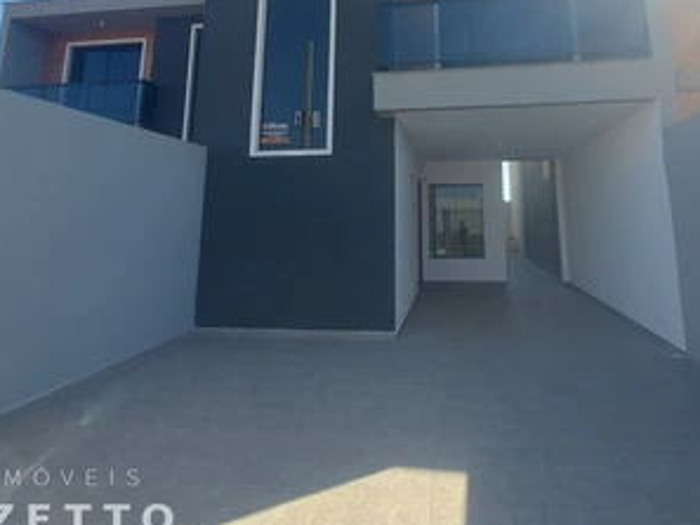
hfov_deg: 78.3
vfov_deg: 60.3
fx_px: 425
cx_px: 408
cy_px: 137
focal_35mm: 21
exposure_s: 1/544
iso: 50
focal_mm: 1.74
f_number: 2.2
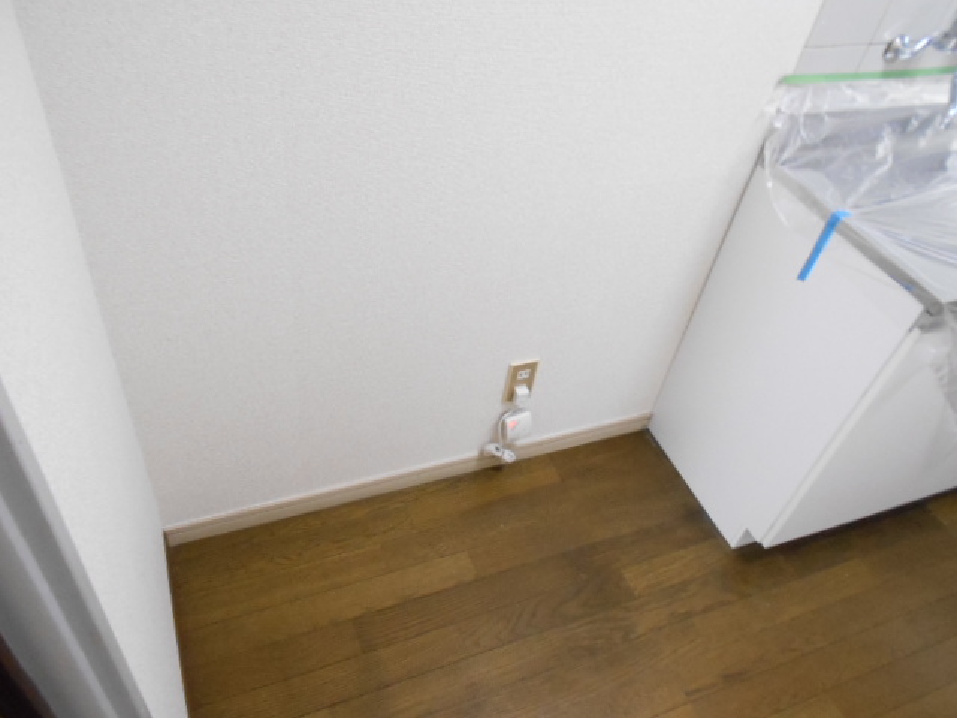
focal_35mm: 26
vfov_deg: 53.1
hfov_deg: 67.3
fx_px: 719
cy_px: 359
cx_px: 478
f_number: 3.2
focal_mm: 4.6
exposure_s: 1/40
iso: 800
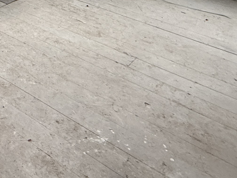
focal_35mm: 56
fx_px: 383
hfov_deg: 29.2
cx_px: -53
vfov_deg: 18.4
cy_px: -167
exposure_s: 1/87
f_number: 2.2
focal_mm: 2.22
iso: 320
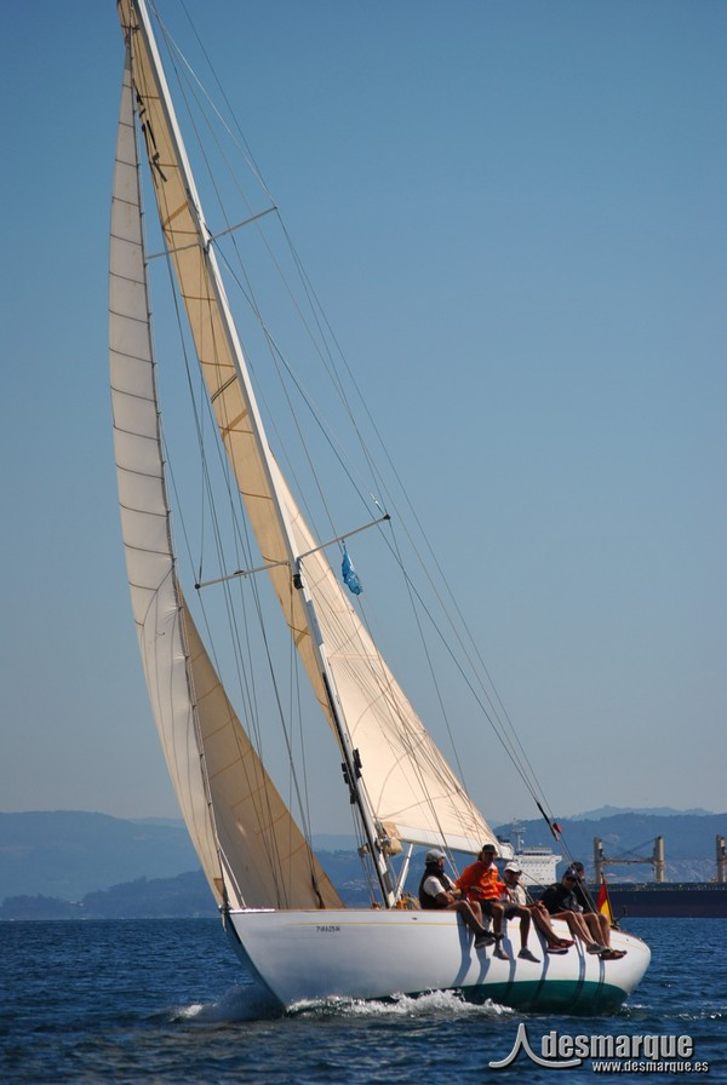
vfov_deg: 9.1
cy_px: 542
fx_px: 6794
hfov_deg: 6.1
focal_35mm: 225
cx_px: 364
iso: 200
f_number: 5.6
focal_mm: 150
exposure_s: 1/2000
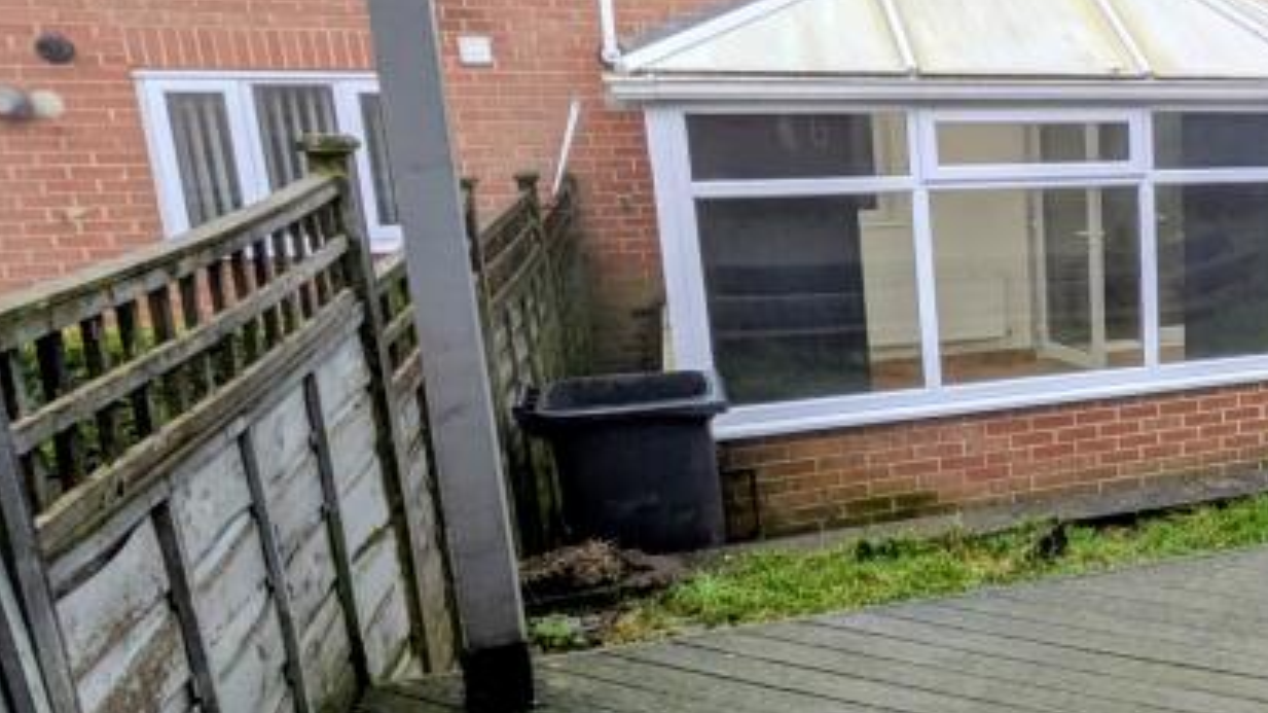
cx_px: 1407
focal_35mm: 38
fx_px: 1277
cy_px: 378
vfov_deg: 31.2
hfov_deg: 41.6
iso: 52
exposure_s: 1/219
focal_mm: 1.83
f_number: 2.2
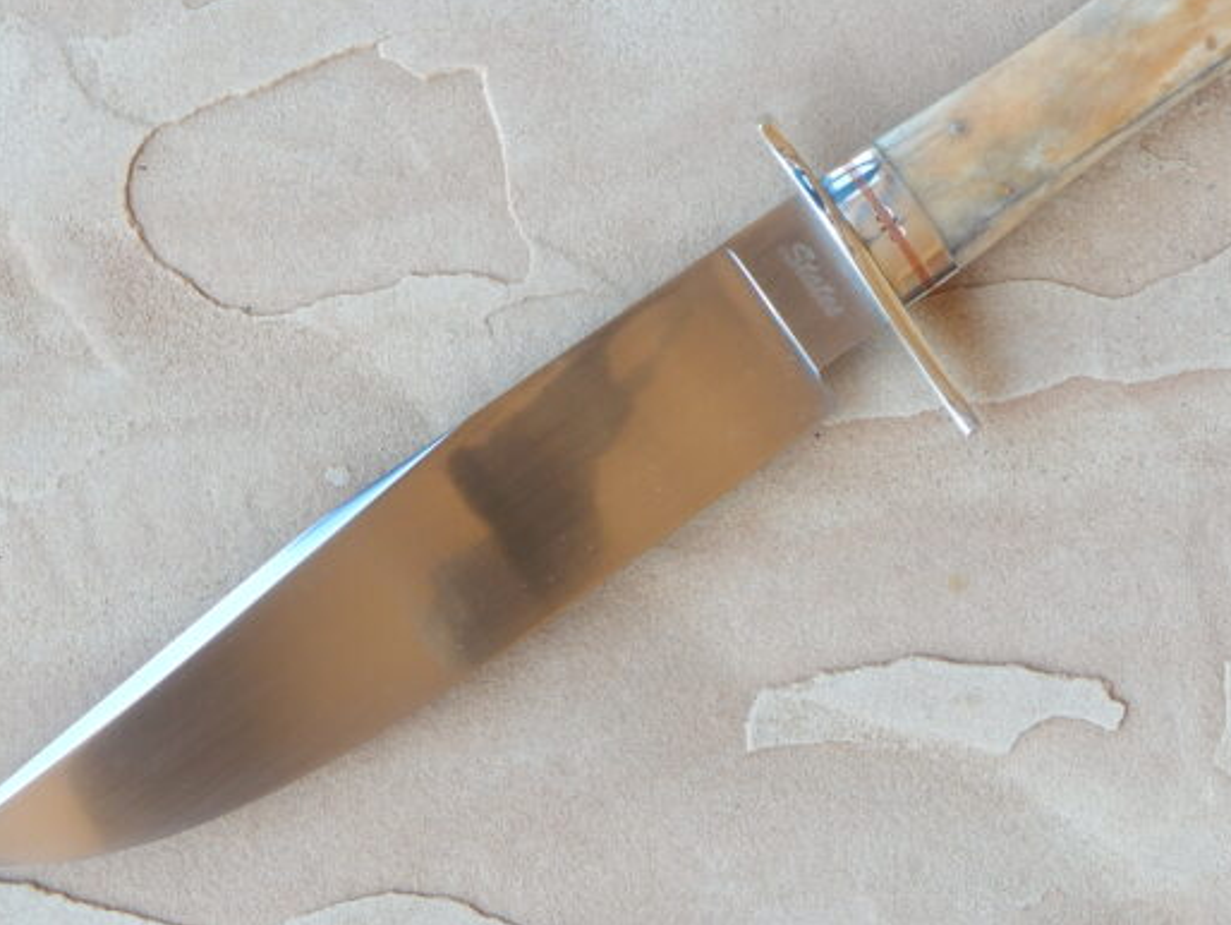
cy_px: 335
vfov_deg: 14.4
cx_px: 718
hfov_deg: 19.1
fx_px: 3665
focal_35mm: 103
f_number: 4.1
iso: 125
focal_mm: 12.3
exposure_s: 1/60
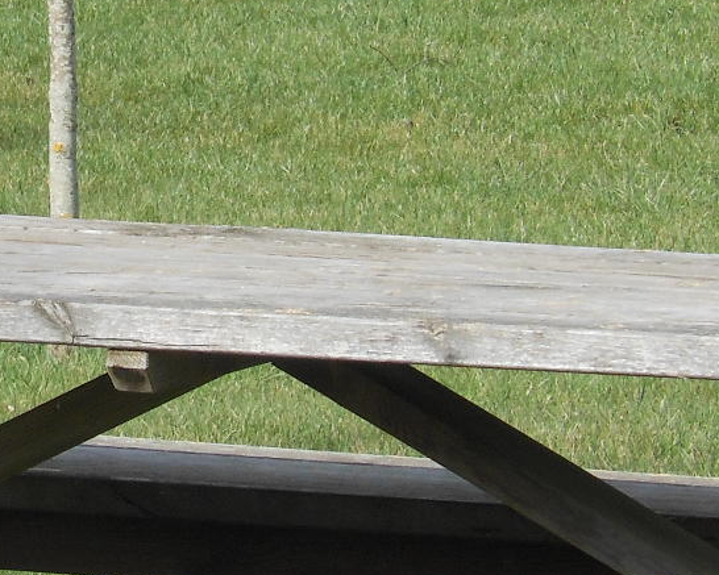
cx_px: 86
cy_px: 171
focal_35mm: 516
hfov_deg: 3.7
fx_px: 10982
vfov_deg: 3.0
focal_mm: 25.3
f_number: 5.5
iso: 80
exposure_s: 1/320
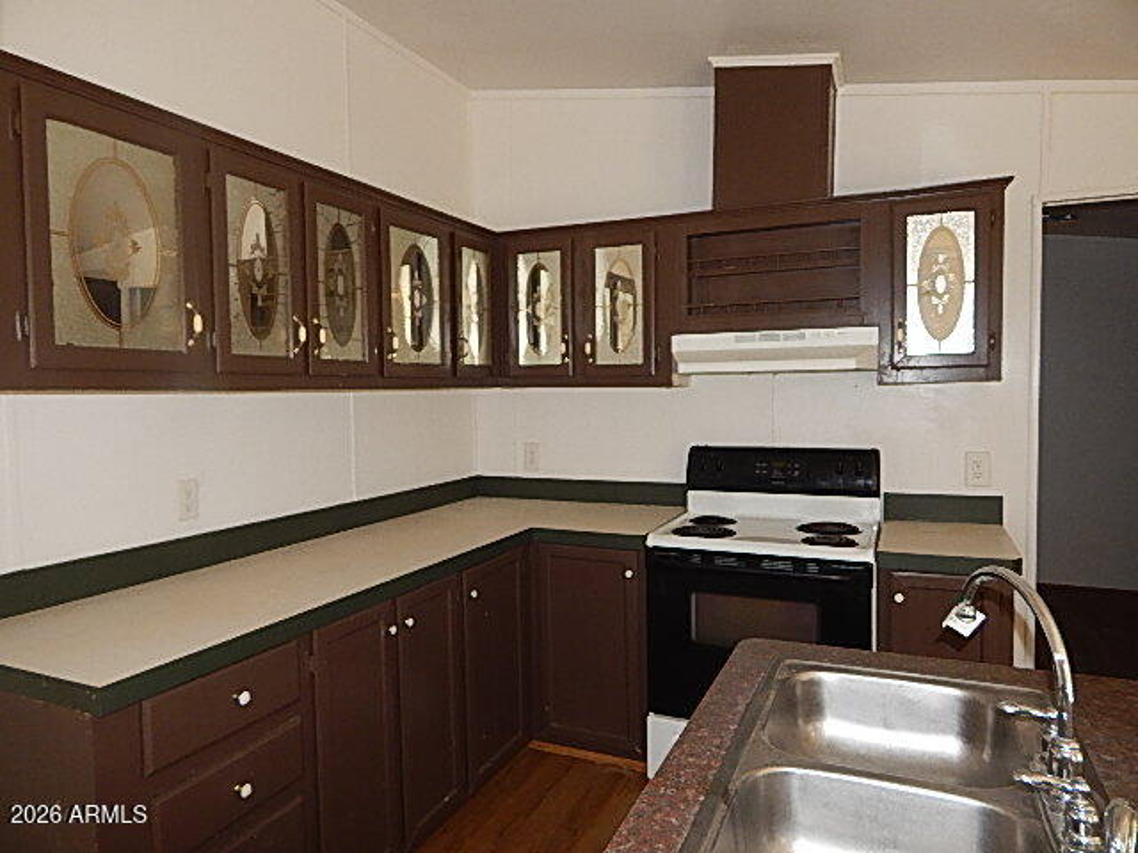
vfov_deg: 58.9
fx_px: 756
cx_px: 569
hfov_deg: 73.9
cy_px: 426
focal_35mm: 23
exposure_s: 1/30
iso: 200
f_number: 3
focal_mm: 4
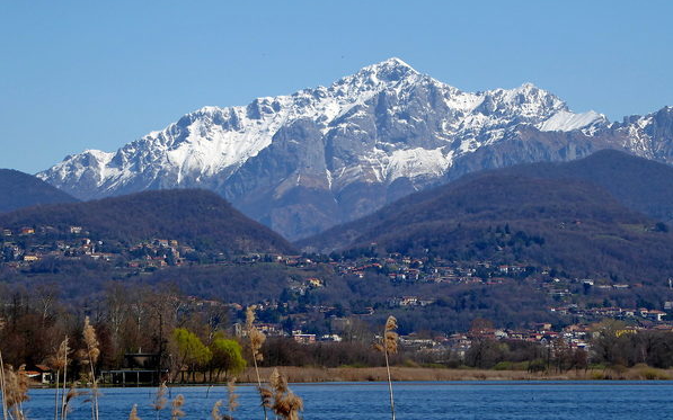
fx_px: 3613
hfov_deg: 10.6
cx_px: 337
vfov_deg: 6.7
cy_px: 178
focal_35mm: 197
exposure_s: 1/500
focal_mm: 33.2
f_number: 5.6
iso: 80
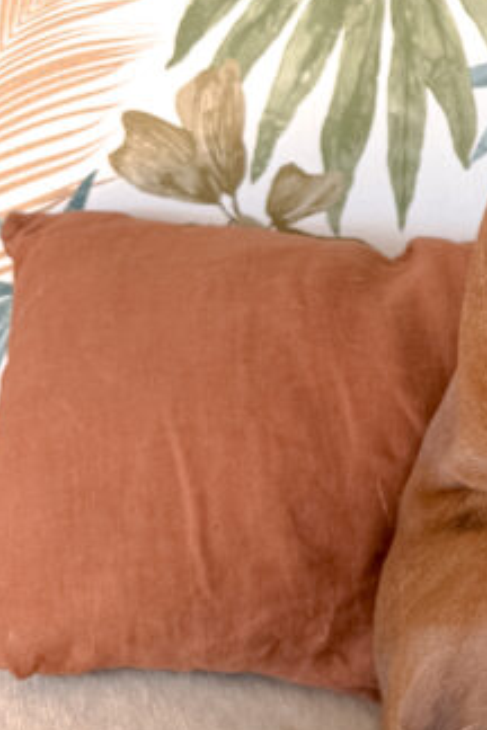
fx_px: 1603
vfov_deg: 25.2
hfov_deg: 15.5
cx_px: 803
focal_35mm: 79
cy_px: 149
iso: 64
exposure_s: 1/170
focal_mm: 6.76
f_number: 1.8
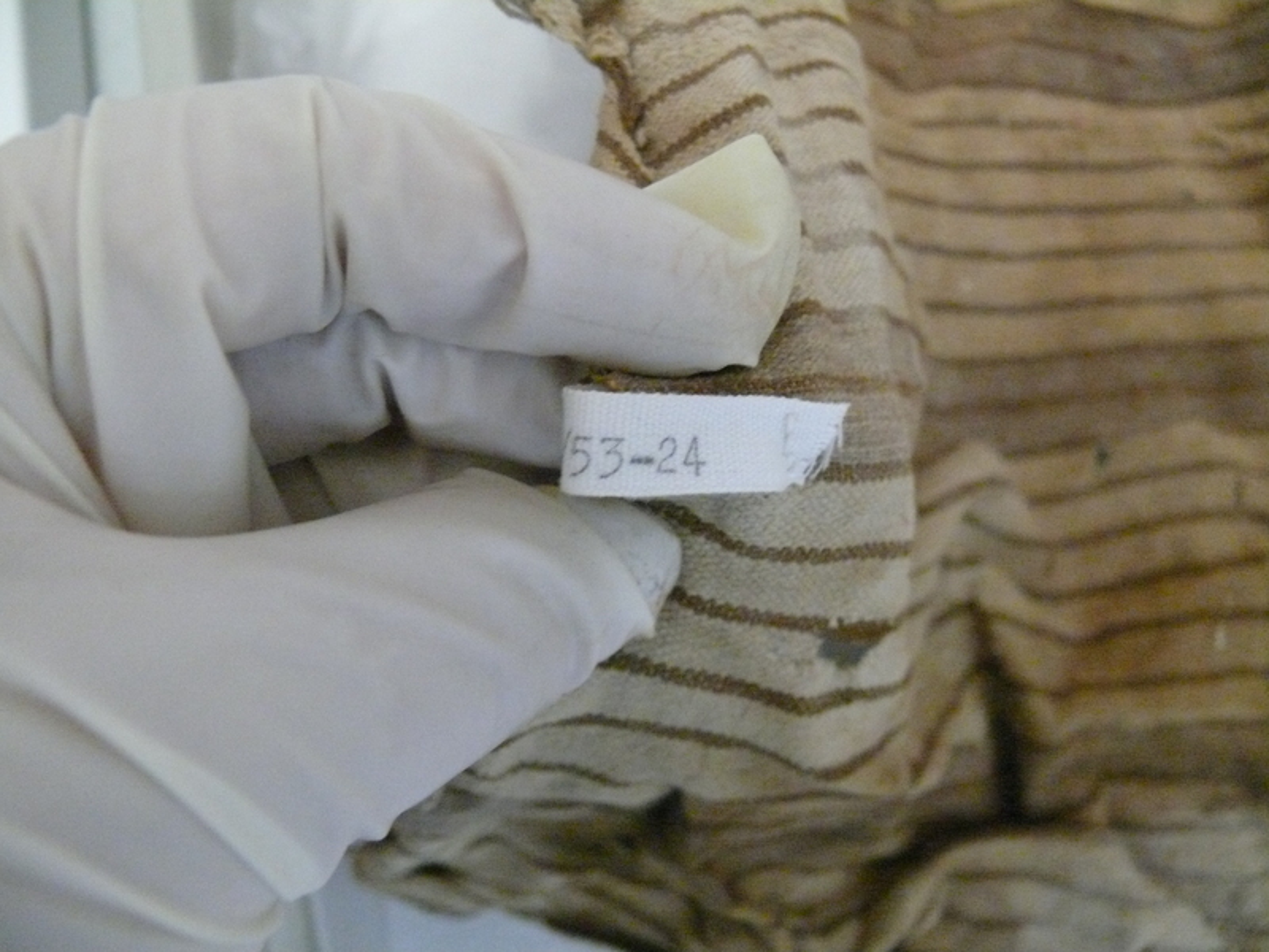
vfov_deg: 38.7
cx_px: 634
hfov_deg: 50.1
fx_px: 1356
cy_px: 476
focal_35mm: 37
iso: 800
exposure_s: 1/15
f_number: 2.8
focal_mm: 7.8
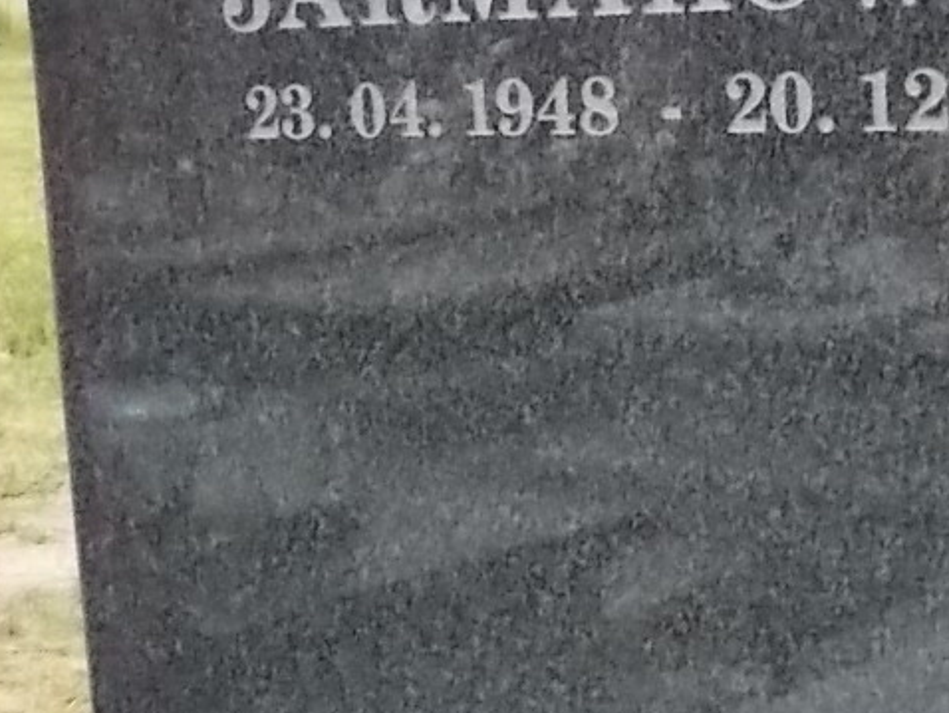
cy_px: 346
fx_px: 2386
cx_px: 705
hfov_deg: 22.3
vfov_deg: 17.0
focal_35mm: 87
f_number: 8
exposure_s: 1/200
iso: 400
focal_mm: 4.6
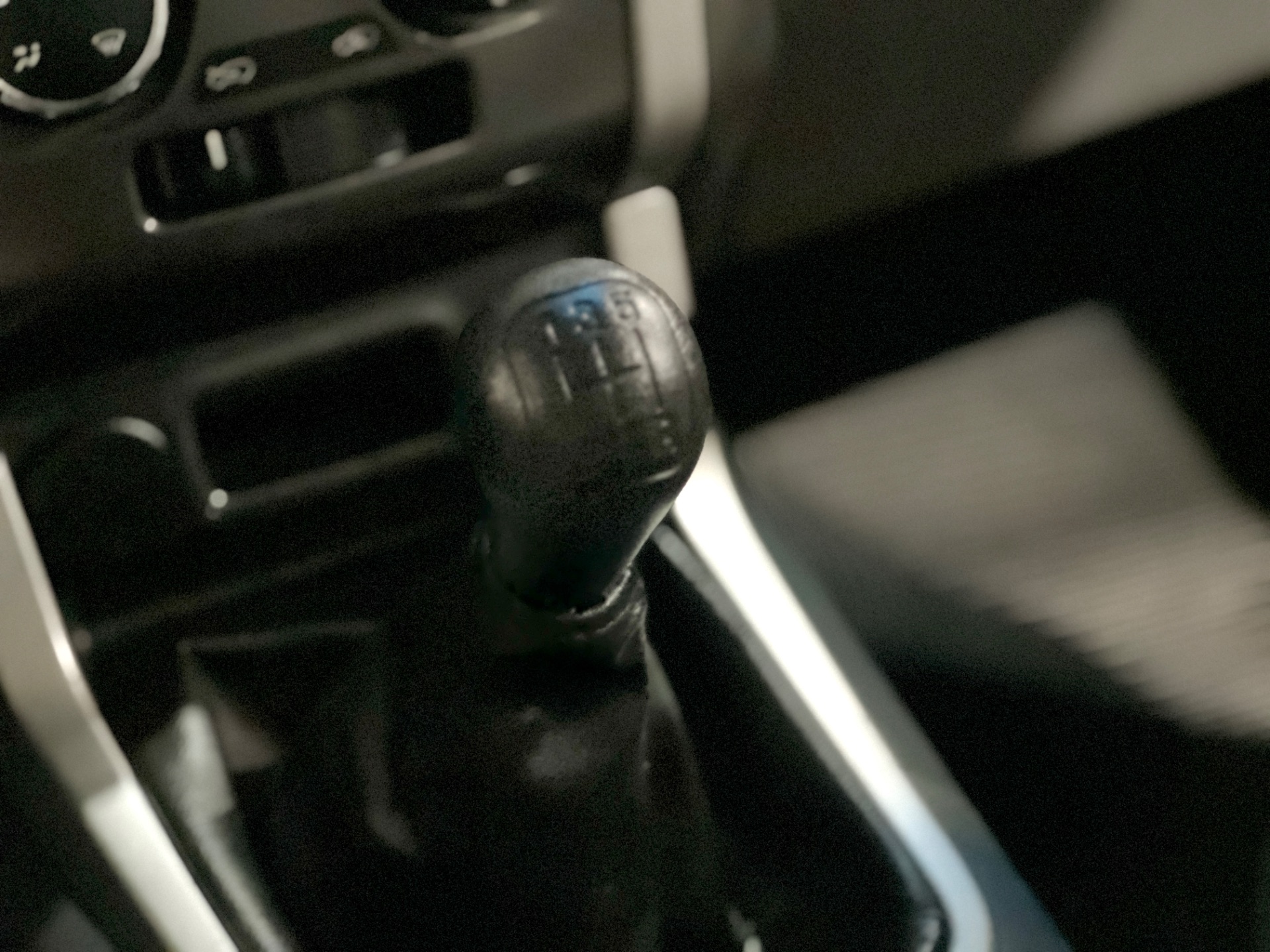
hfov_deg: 25.3
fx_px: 2825
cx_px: 635
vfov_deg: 19.1
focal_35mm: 77
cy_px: 476
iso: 2000
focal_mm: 9
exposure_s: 1/15
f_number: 2.8
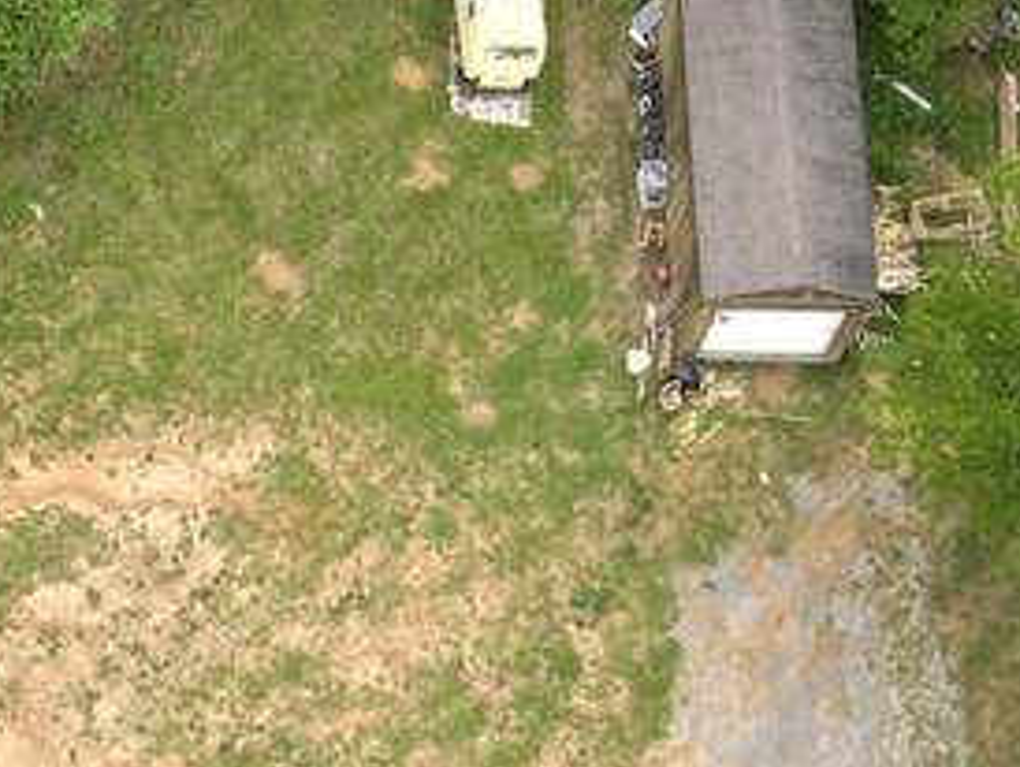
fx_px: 3303
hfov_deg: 16.7
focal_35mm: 112
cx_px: -261
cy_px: 1158
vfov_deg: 12.6
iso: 100
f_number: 2.8
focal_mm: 4.5
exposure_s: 1/90
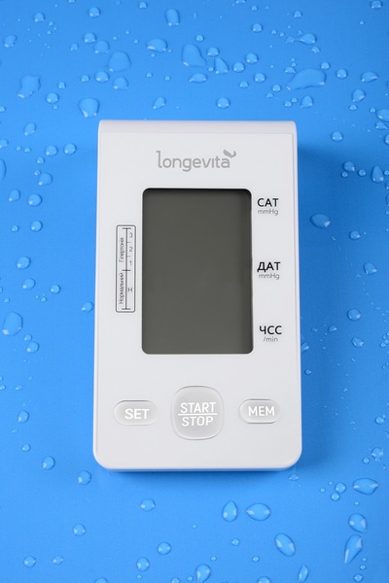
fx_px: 1264
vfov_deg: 26.0
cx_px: 194
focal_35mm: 78
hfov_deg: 17.5
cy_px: 292
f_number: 22
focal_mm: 78
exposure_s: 1/160
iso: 100
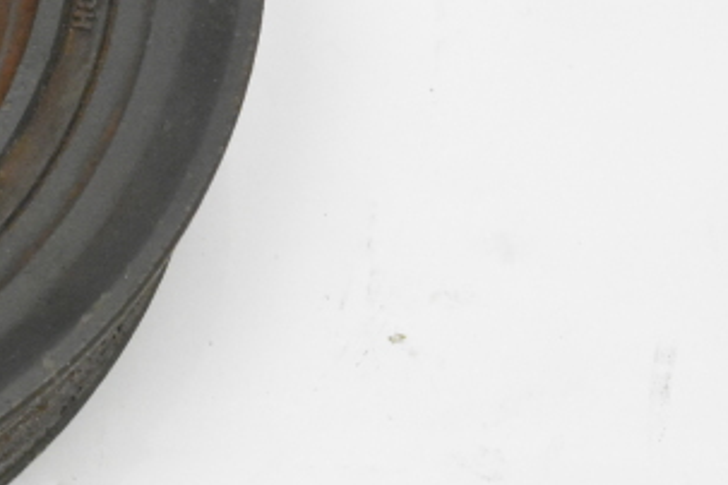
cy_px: -19
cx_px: -435
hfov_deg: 9.0
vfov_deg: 6.1
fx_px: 4509
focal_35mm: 223
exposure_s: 1/400
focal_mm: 44
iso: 6400
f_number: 10
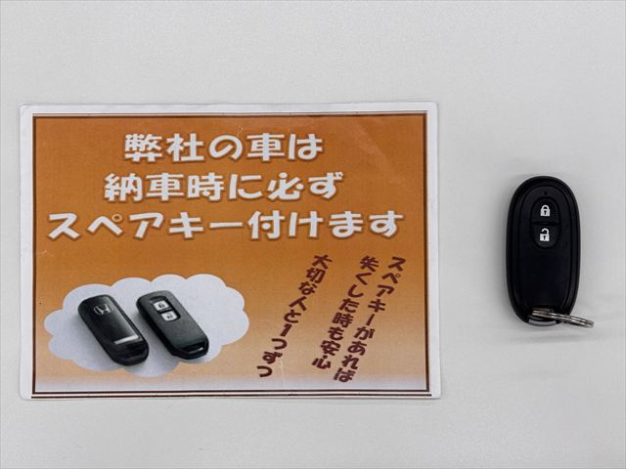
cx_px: 313
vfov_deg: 28.0
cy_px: 234
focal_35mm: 52
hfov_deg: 36.8
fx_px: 940
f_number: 1.6
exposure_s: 1/200
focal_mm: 5.96
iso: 32
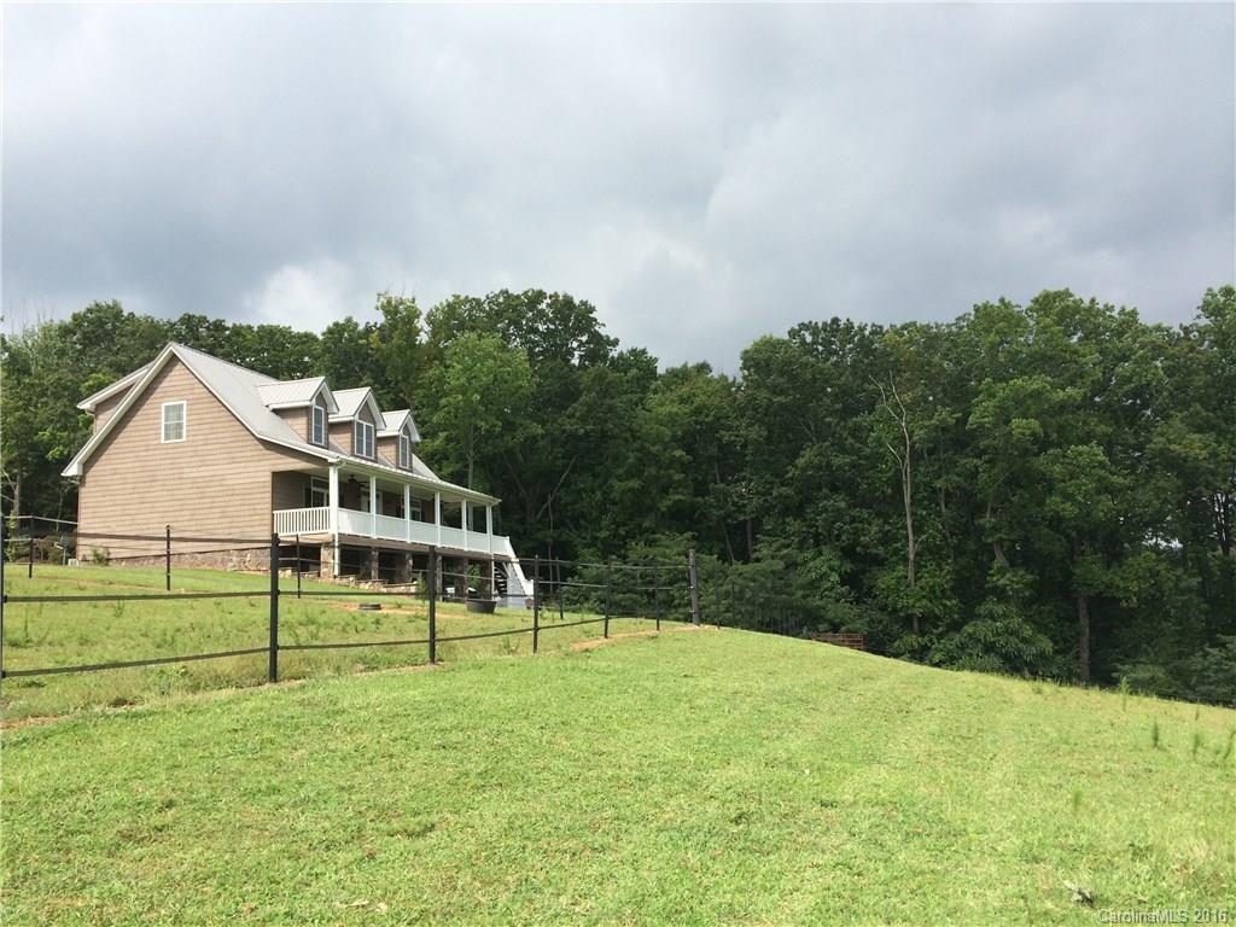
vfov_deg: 46.8
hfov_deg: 60.0
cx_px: 618
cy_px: 464
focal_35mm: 30
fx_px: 1071
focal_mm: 4.12
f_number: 2.2
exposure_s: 1/1709
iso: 40
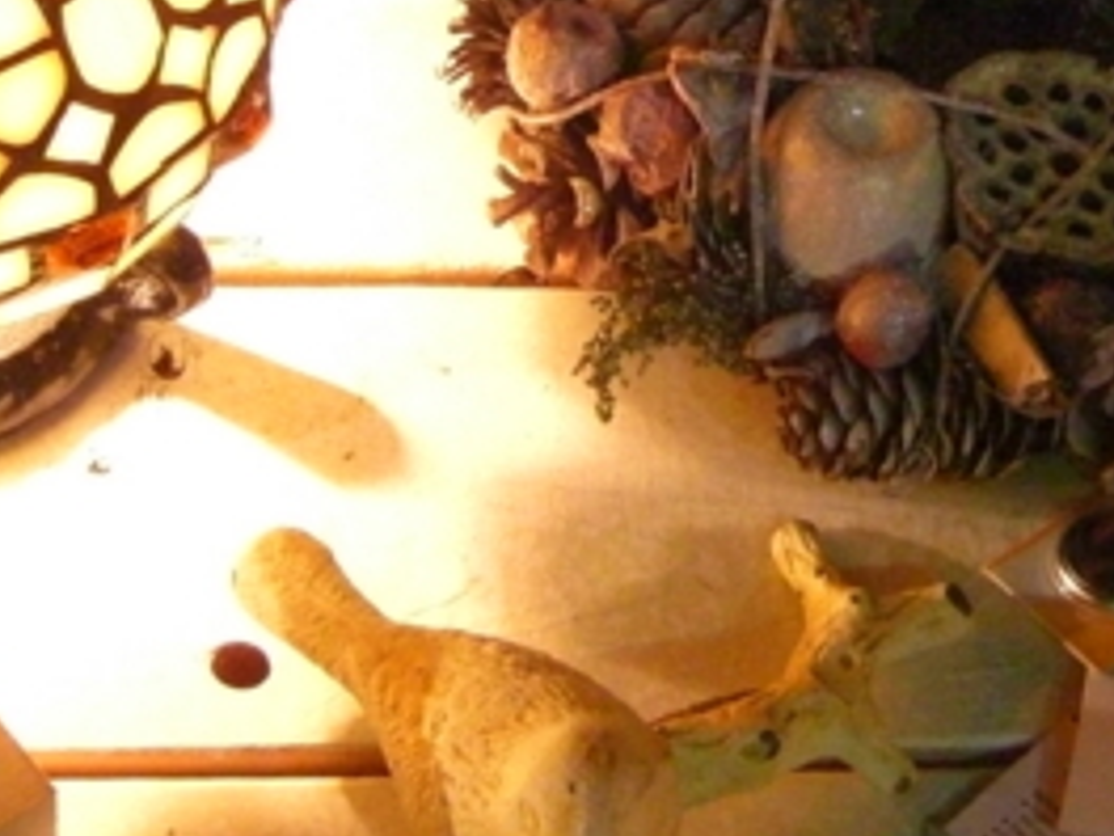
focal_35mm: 115
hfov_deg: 17.0
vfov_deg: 12.7
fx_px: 3701
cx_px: 895
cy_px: 21
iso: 800
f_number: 2.8
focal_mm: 7.9
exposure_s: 1/30
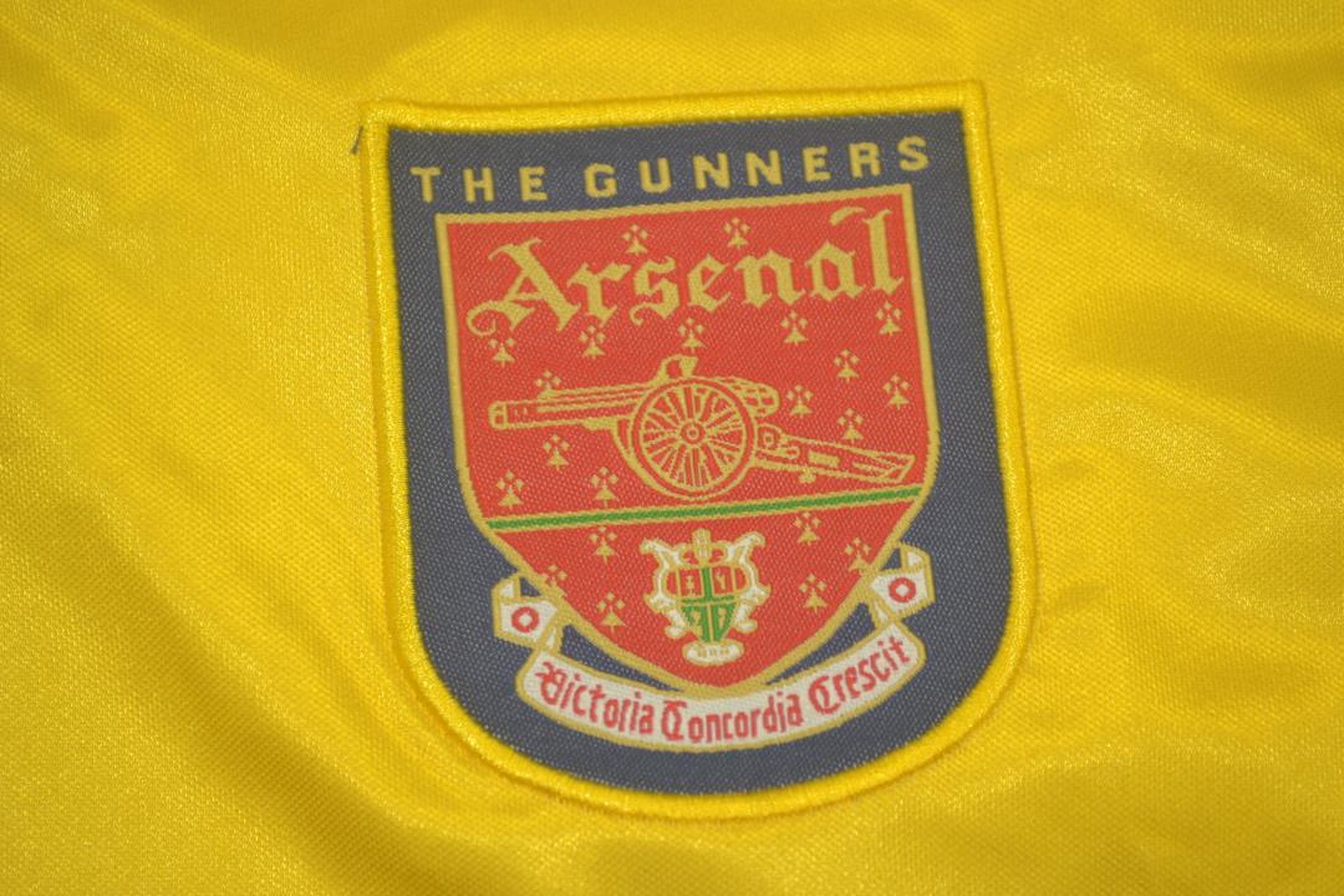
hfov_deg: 28.1
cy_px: 448
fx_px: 2688
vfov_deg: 18.9
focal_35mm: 72
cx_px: 672
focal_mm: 48
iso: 200
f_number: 5.3
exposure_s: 1/60
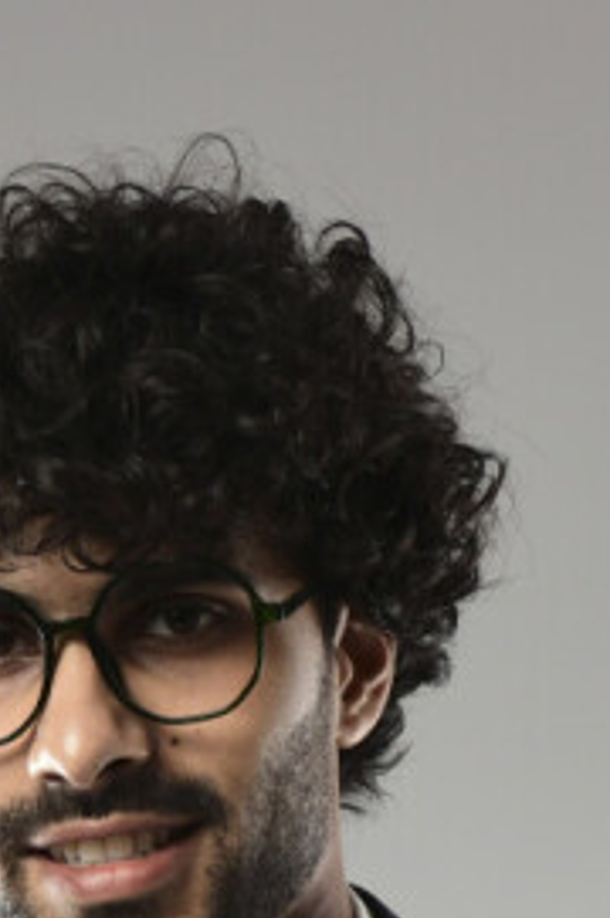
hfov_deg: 5.0
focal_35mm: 275
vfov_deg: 7.2
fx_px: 7007
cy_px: 1866
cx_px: 37
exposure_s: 1/125
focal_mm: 62
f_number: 5.6
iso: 400
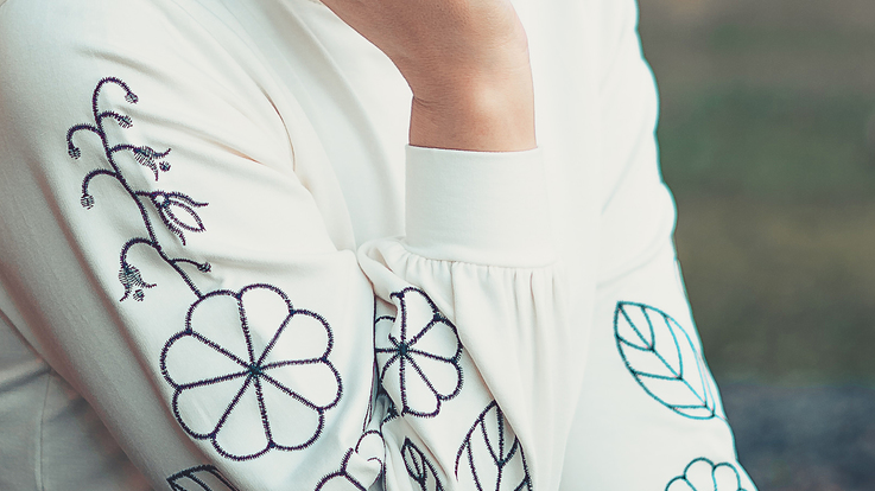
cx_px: 469
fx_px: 4453
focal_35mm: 192
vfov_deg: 6.3
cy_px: -52
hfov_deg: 11.2
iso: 100
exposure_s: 1/400
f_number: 1.8
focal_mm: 50
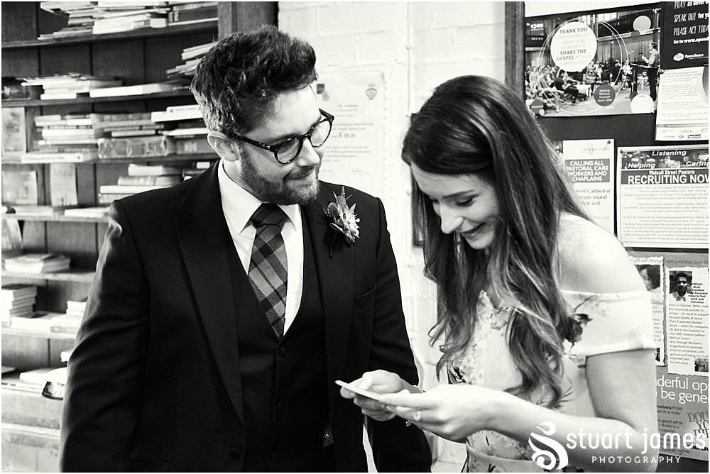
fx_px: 1046
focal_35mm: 53
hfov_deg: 37.5
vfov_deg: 25.6
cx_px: 355
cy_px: 237
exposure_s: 1/160
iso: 6400
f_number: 2
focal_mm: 35
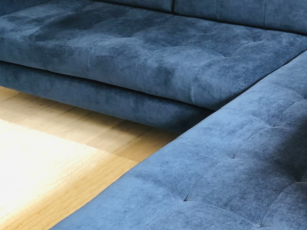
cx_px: 273
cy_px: 172
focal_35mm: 66
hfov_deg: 28.3
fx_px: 585
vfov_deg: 22.1
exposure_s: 1/15
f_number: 1.8
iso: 80
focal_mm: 4
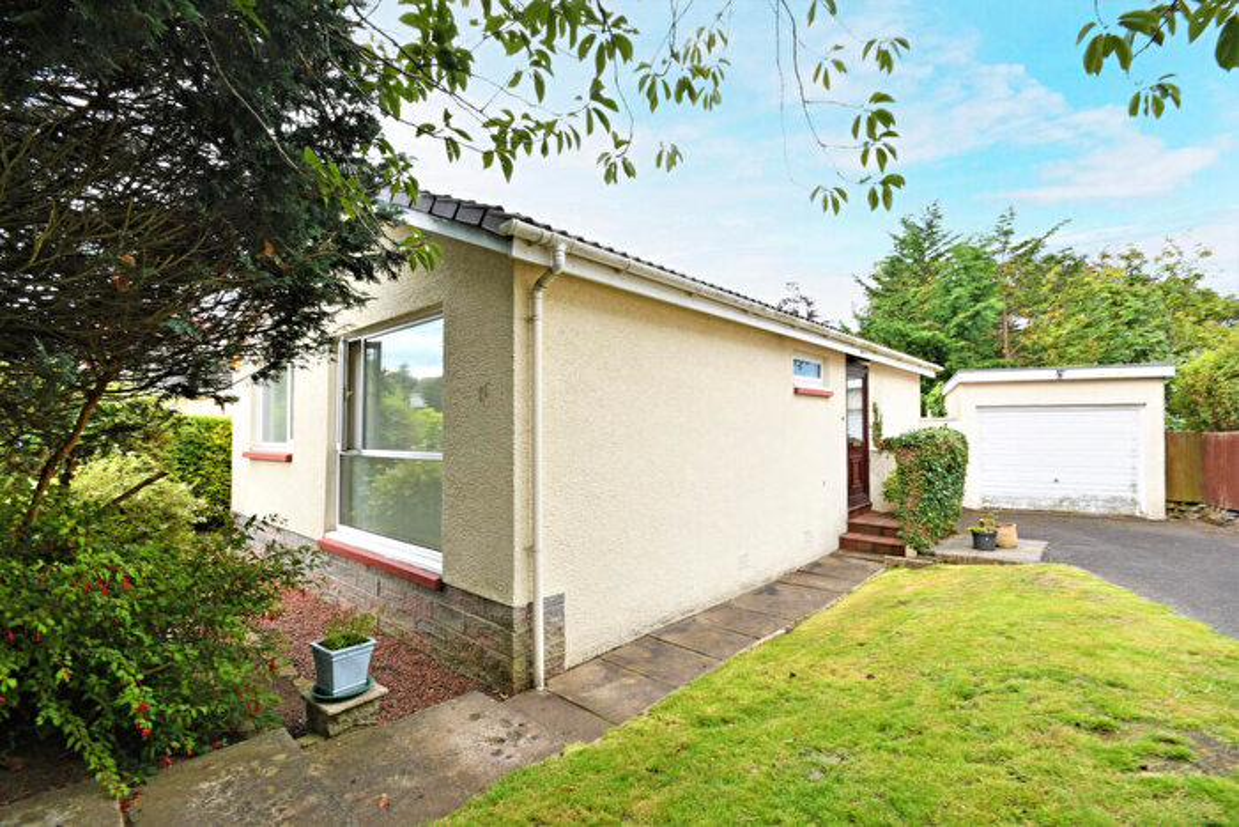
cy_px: 414
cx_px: 620
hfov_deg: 100.4
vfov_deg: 77.4
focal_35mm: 15
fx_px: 516
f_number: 9
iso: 100
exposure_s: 1/15
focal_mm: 10
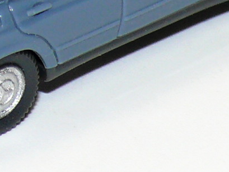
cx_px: 53
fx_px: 3494
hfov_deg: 3.8
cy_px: -68
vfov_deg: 2.8
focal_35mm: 528
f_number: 4
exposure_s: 1/30
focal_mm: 16.1
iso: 100
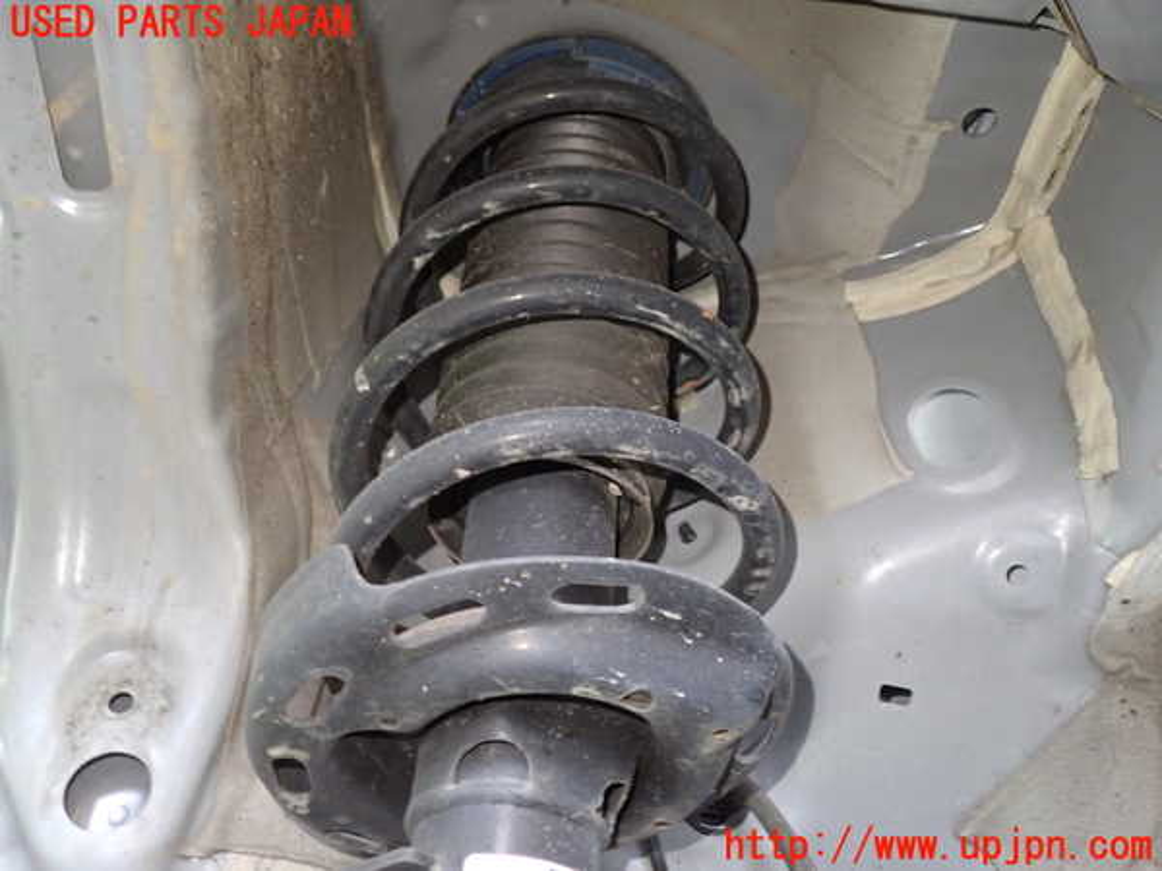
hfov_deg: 60.0
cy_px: 436
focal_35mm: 30
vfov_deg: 46.8
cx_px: 581
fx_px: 1007
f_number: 2.3
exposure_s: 1/20
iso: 800
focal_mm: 5.4
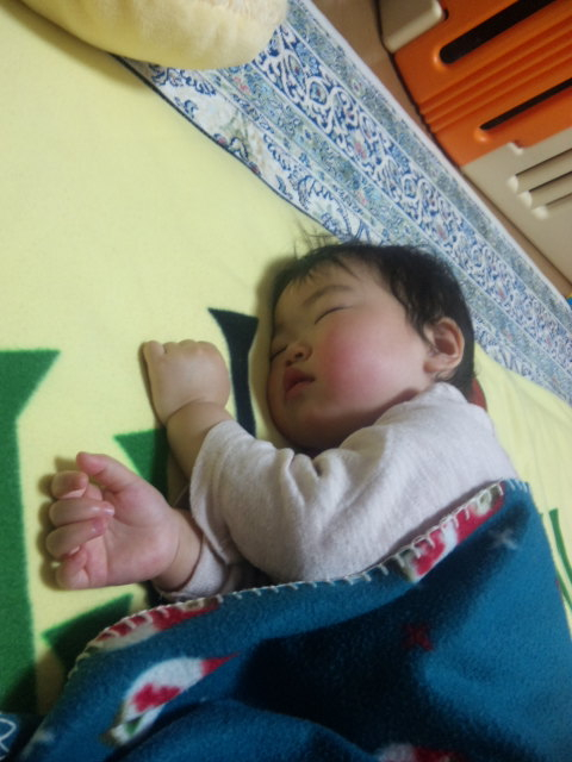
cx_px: 286
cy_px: 381
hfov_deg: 48.2
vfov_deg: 61.7
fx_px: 639
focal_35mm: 29
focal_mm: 4.82
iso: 100
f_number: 2.8
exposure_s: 1/4.7
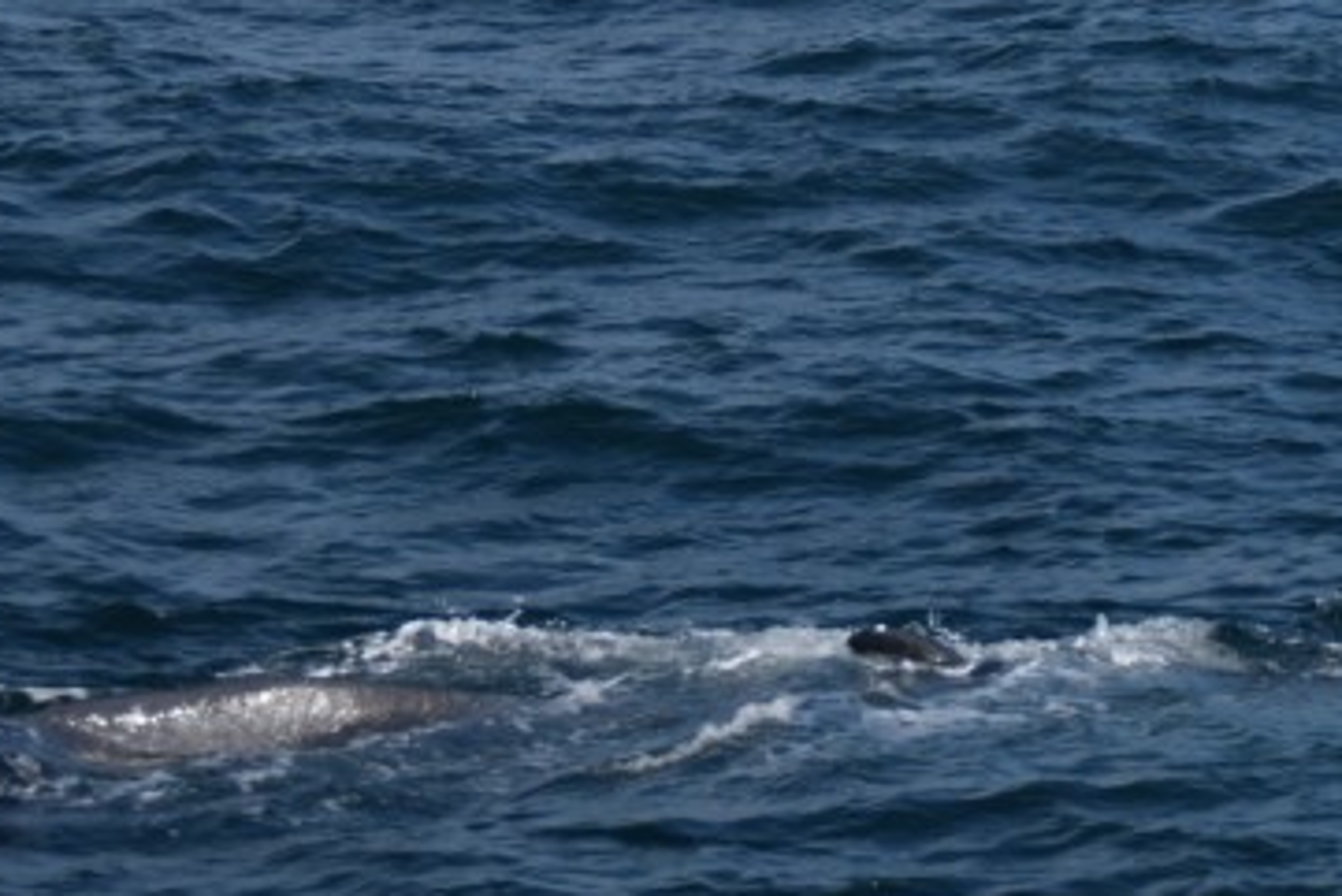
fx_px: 9192
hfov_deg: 8.3
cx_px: 1297
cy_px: 19
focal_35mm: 246
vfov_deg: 5.6
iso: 200
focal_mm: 55
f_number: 4
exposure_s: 1/4000
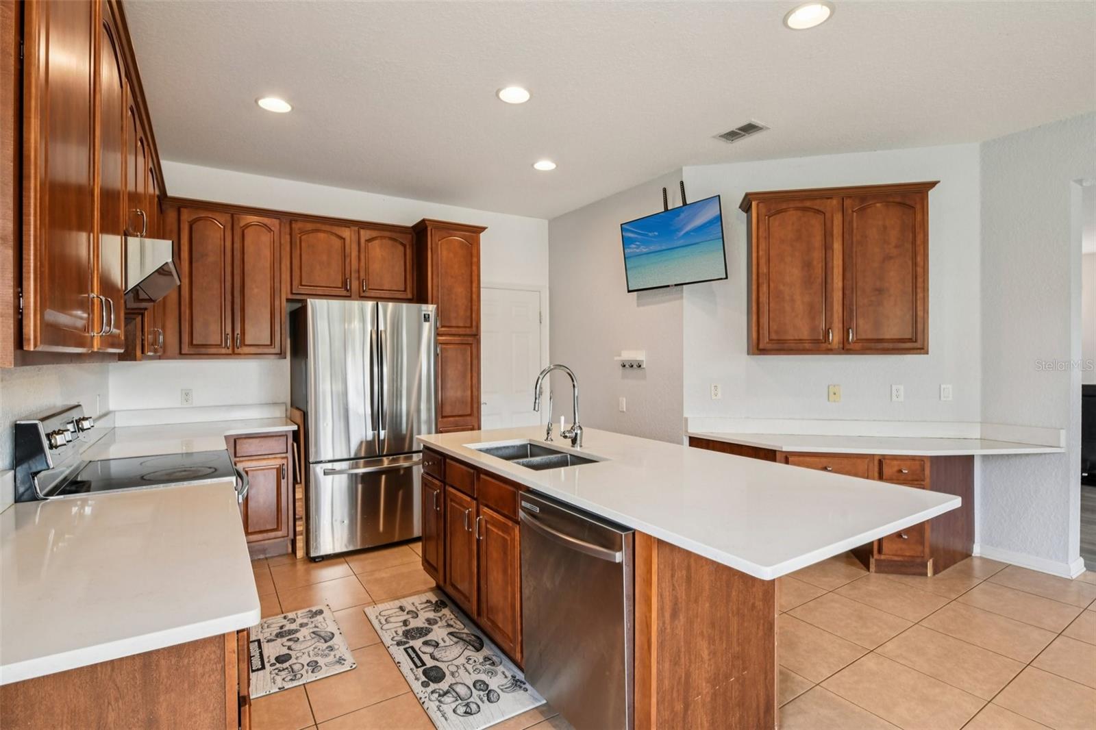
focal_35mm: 18
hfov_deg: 90.0
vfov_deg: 67.4
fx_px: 548
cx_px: 548
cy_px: 365
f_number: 8
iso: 400
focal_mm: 18
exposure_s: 1/13
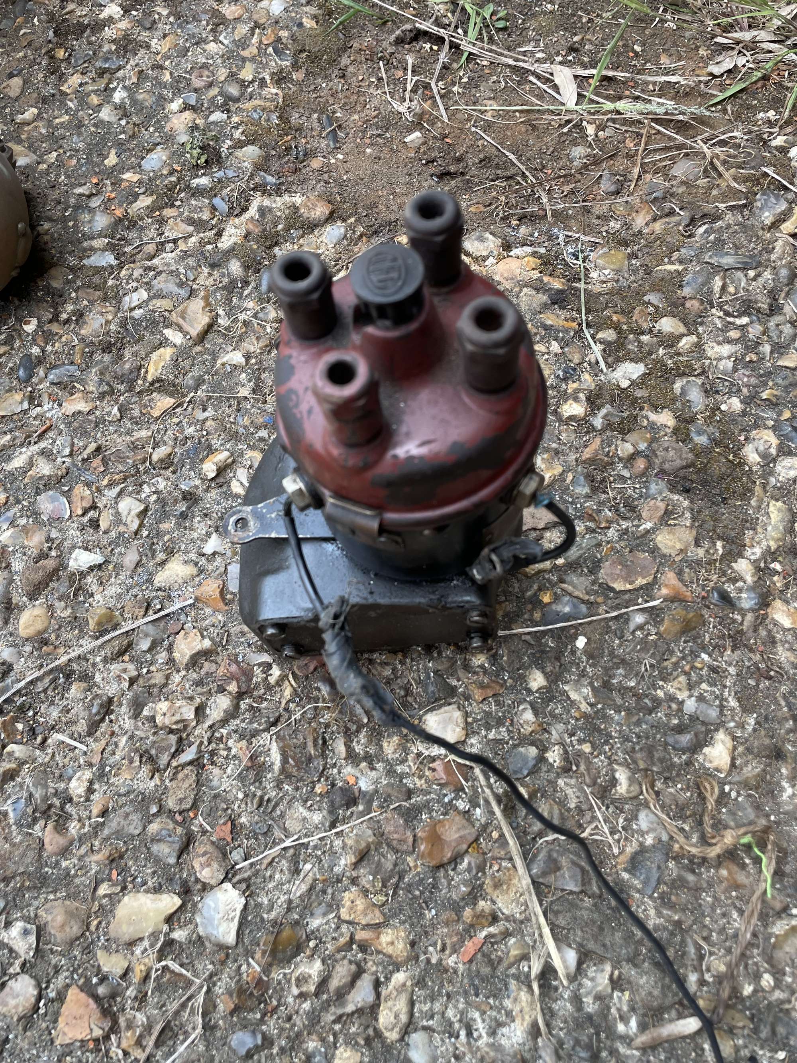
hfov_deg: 53.1
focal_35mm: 26
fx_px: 798
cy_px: 532
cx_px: 398
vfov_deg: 67.3
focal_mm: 4.2
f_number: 1.6
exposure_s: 1/225
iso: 32
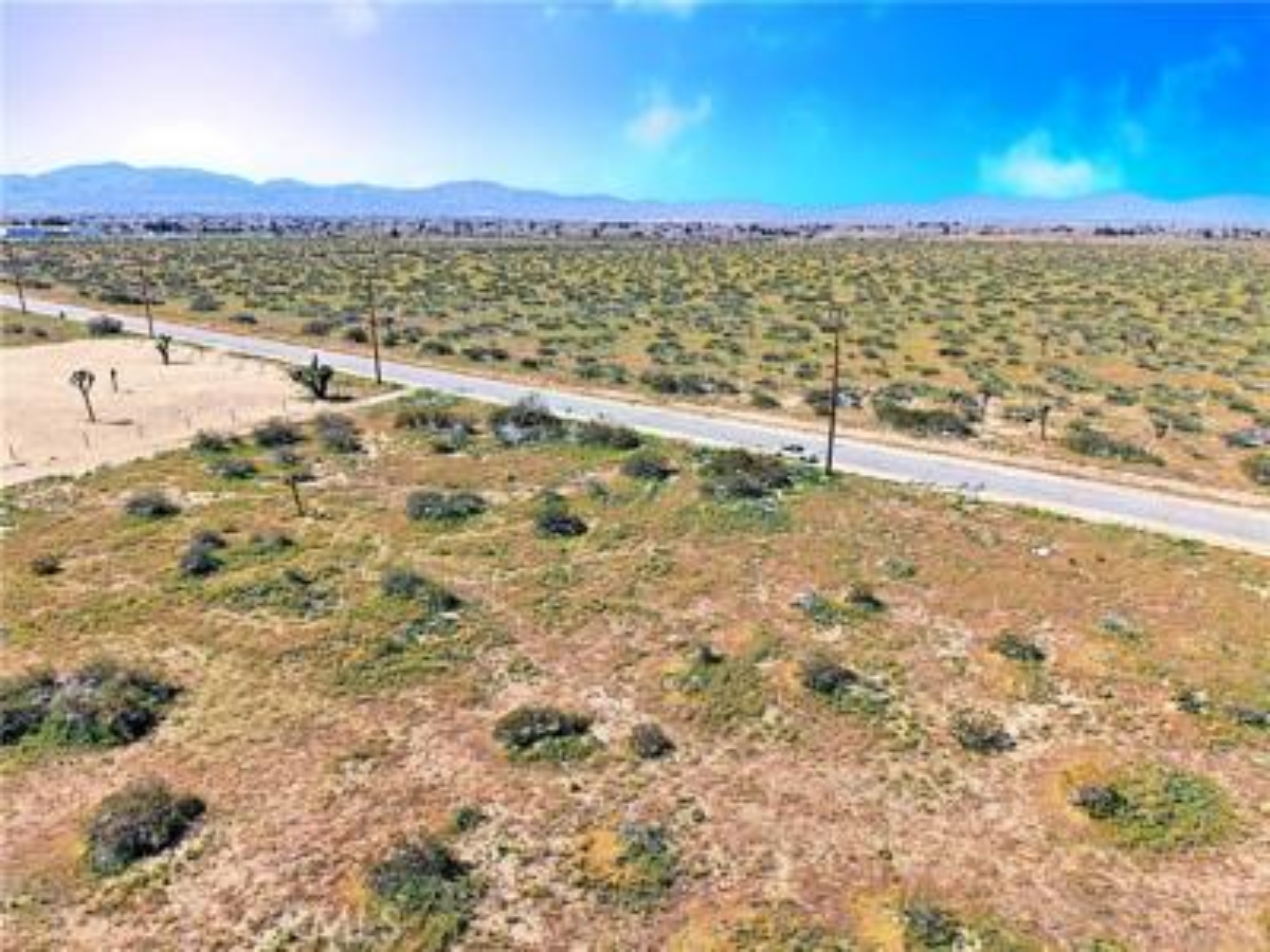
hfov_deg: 71.6
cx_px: 635
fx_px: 881
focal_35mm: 24
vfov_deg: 56.8
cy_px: 476
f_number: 1.8
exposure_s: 1/6000
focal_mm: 8.67
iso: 160
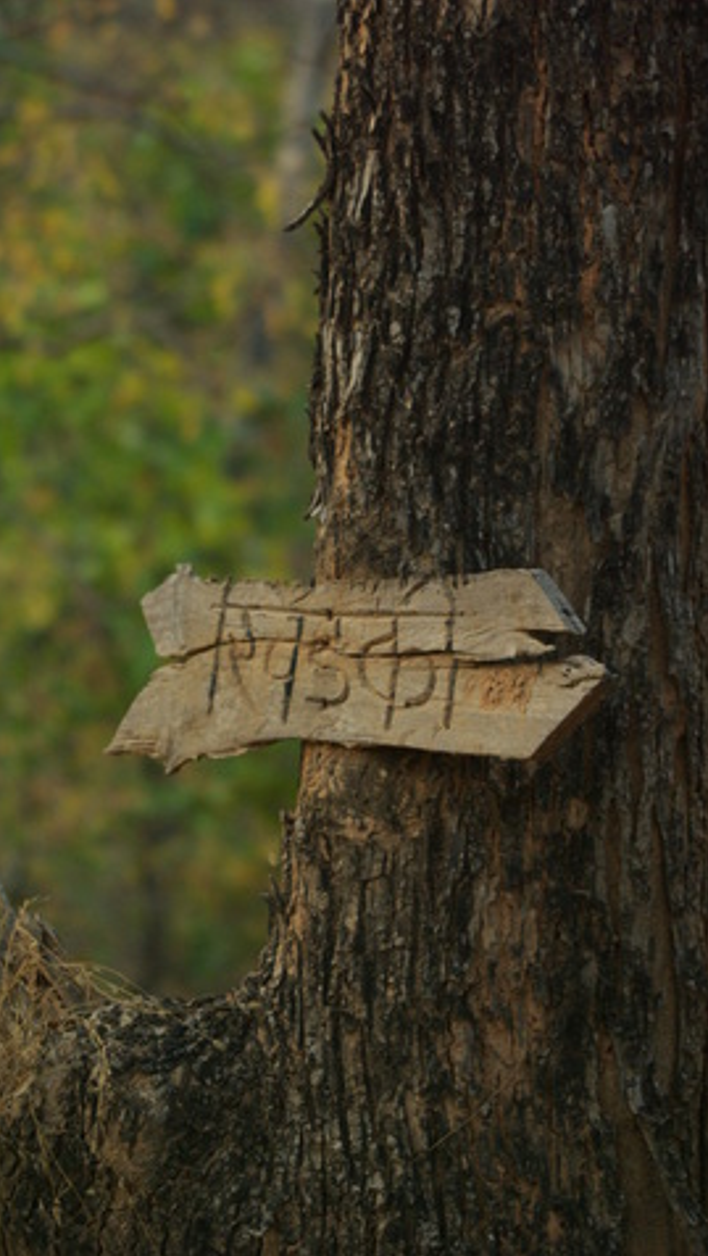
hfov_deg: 5.6
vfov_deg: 9.9
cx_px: 353
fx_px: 7262
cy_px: 629
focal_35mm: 218
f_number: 5.6
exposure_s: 1/125
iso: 800
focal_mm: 138
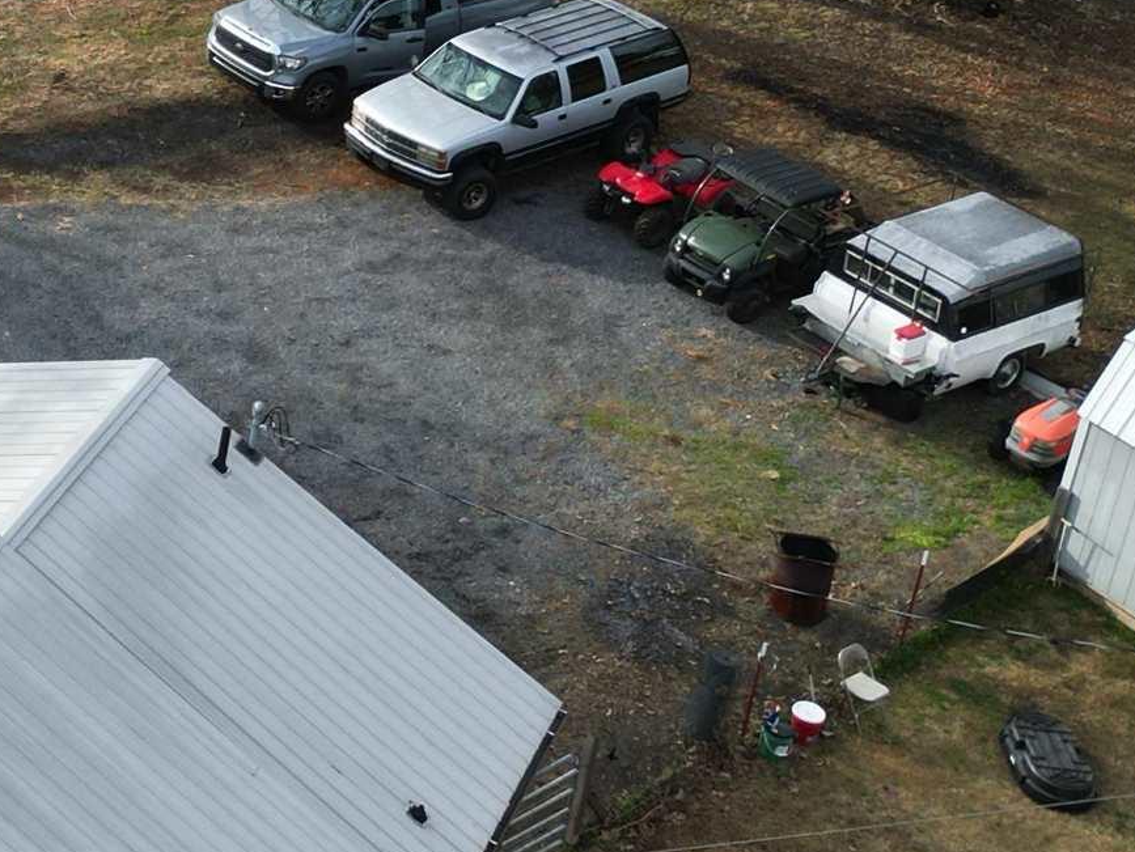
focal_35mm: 85
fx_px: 2788
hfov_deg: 19.8
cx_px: -584
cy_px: -207
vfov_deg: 16.6
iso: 200
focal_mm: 6.72
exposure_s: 1/1250
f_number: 1.7
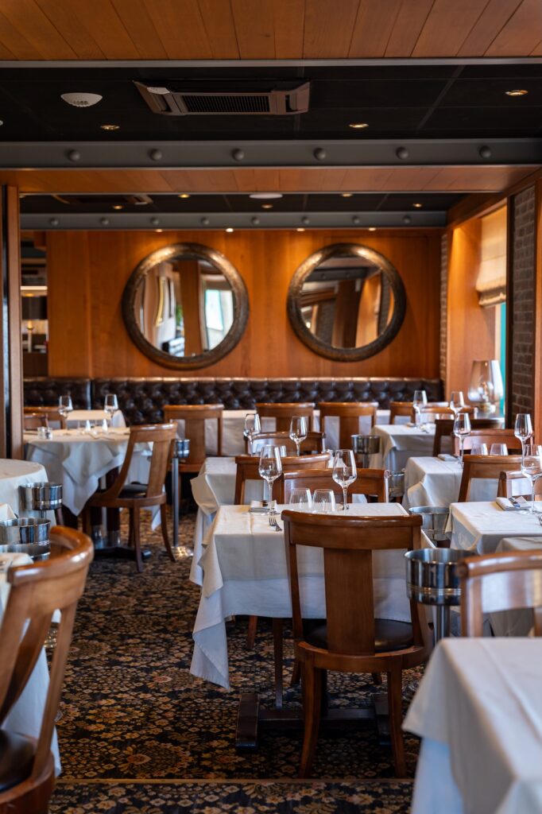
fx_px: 1128
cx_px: 271
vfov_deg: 39.7
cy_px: 407
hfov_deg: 27.0
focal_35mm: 50
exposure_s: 1/50
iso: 320
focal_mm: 49.9
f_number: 2.8
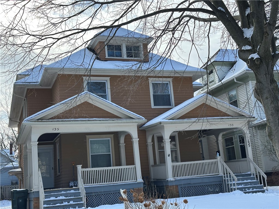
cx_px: 140
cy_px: 104
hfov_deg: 39.7
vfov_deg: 30.3
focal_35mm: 48
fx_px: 387
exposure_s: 1/2597
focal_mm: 6.86
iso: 64
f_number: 1.78
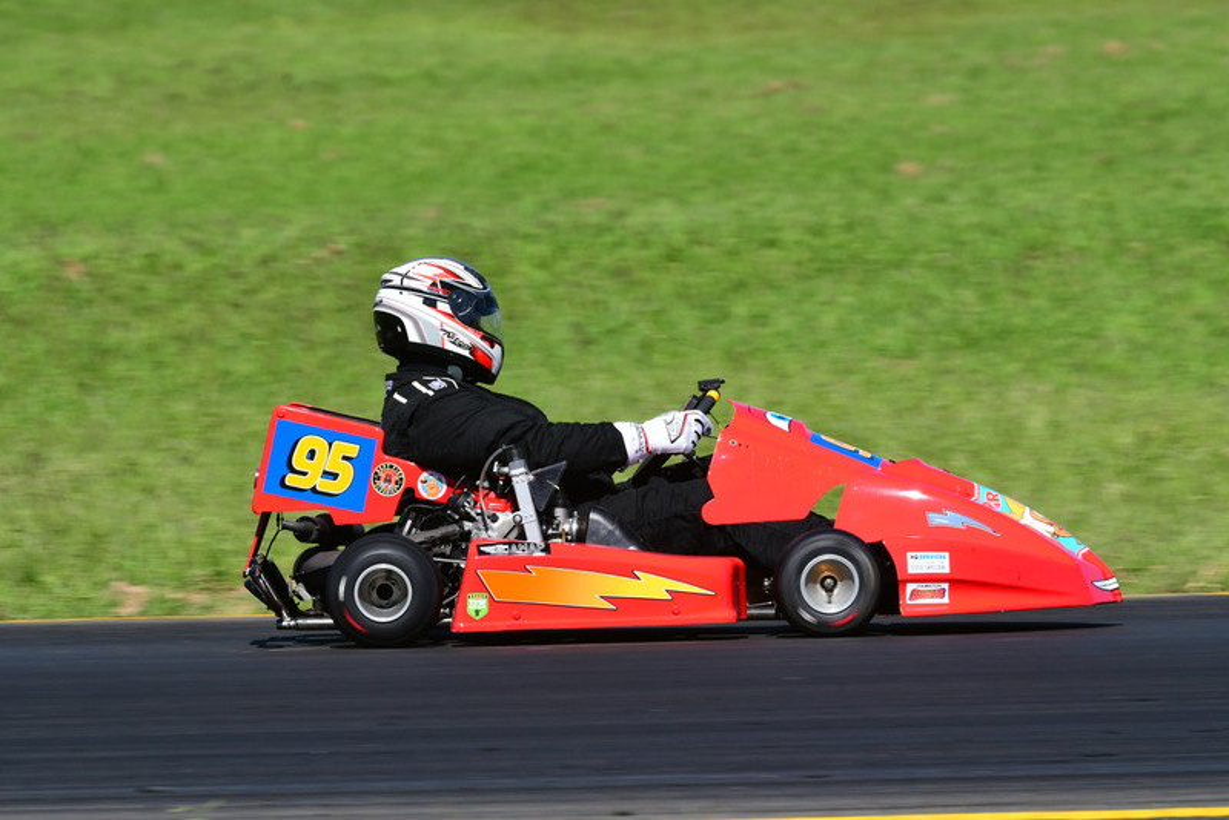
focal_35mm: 510
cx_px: 614
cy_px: 410
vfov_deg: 2.7
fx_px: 17416
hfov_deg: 4.0
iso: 400
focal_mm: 340
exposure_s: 1/640
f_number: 11
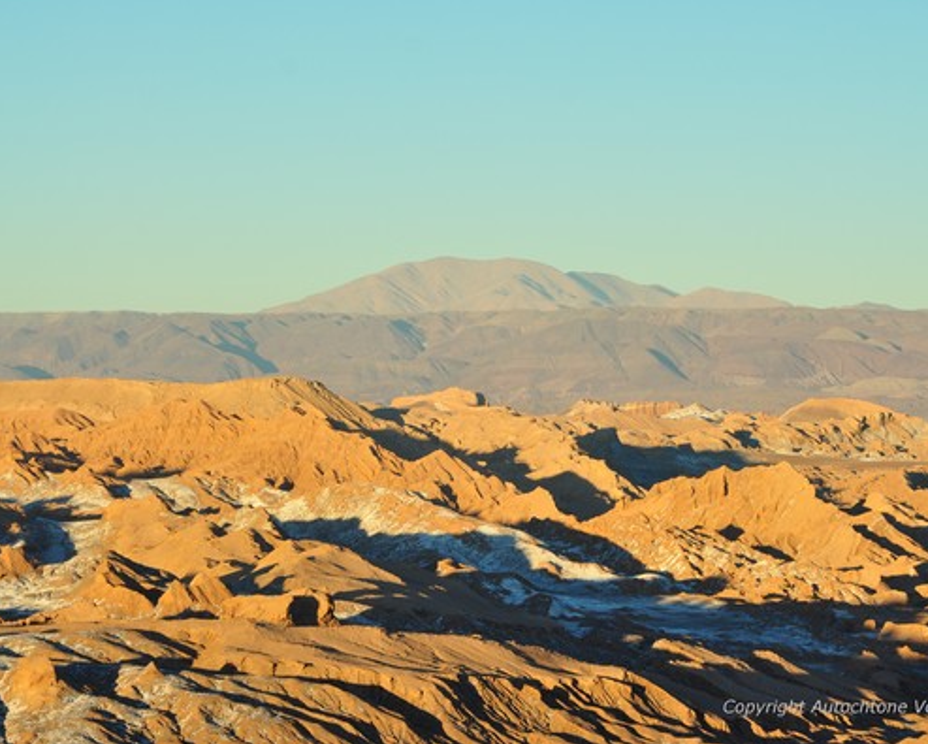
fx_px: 4468
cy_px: 370
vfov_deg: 9.5
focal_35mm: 163
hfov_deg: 11.9
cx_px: 457
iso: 200
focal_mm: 95
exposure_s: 1/200
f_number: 10
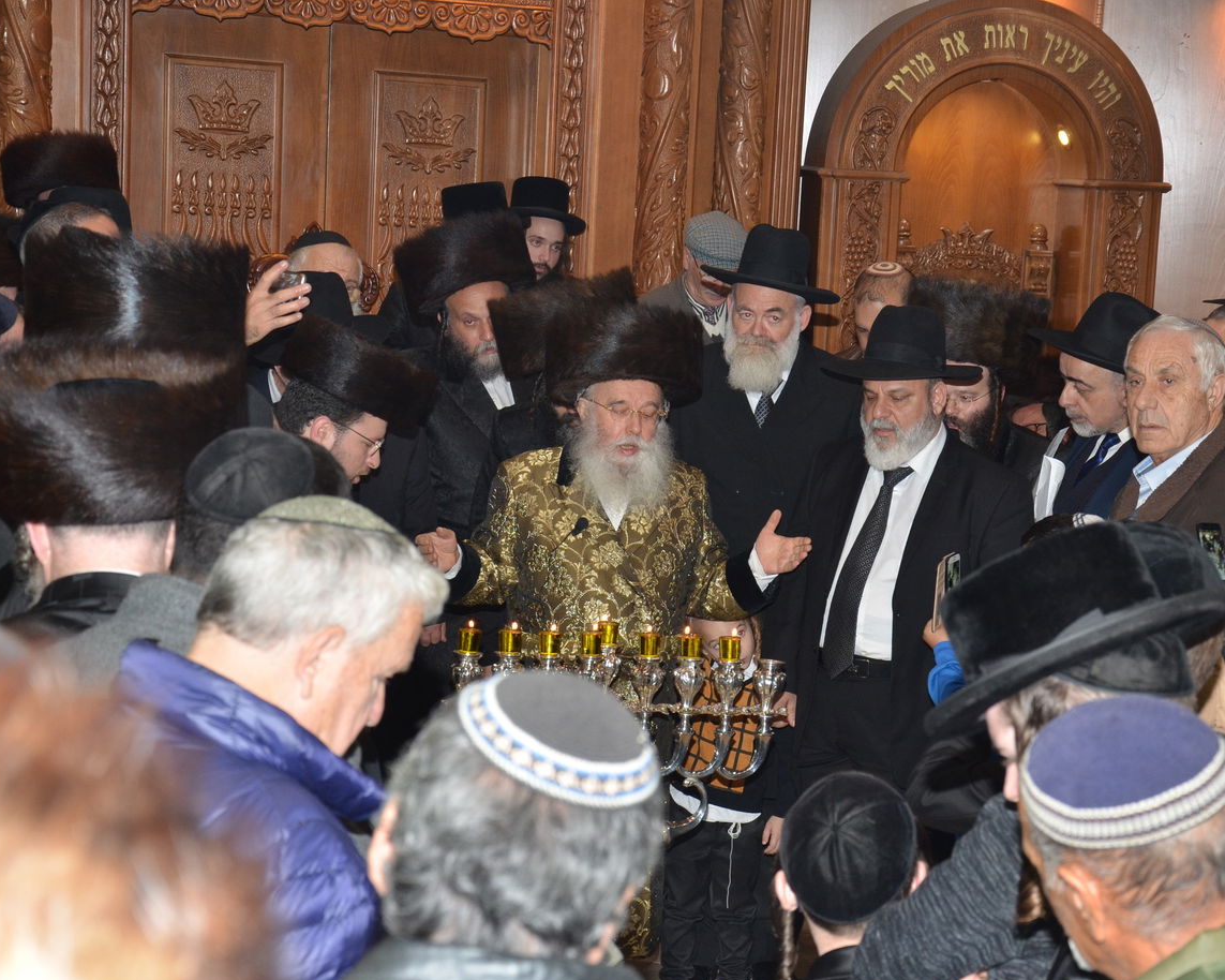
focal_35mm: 86
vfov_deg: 17.9
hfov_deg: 22.2
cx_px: 741
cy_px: 495
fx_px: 3117
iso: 640
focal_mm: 50
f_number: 6.3
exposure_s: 1/60
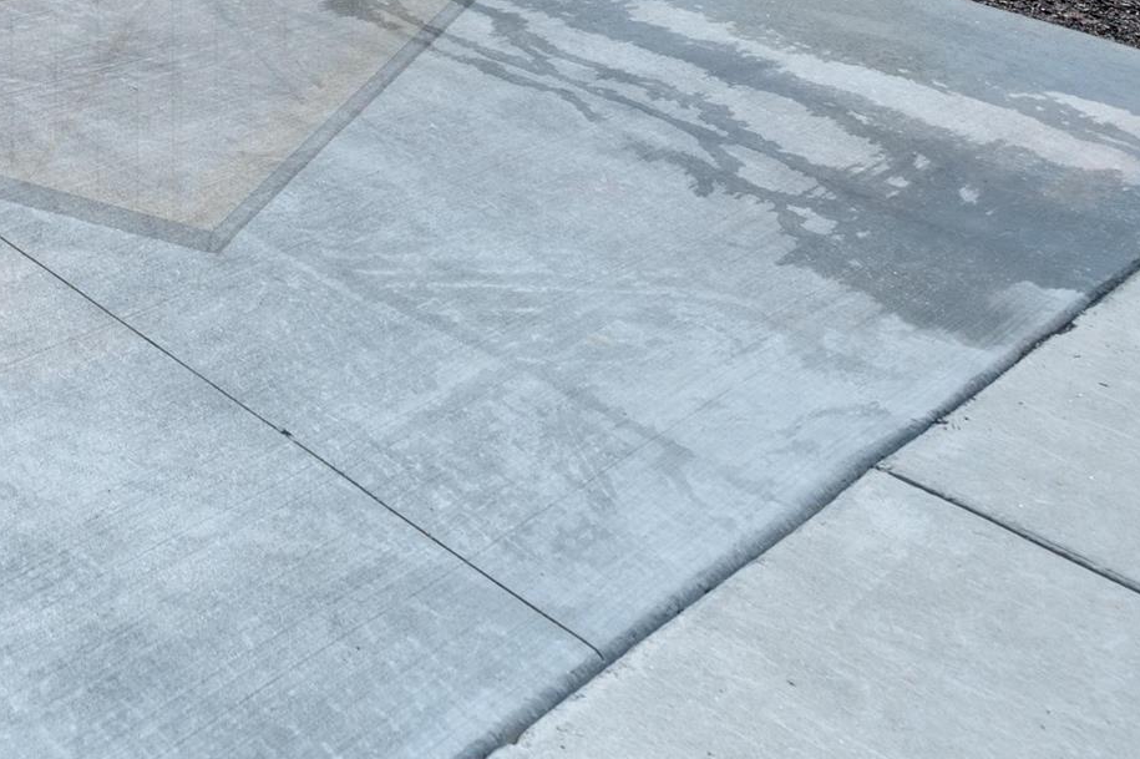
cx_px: -390
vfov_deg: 21.5
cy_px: -510
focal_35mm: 47
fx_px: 1487
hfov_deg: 31.1
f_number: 8
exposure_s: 1/1600
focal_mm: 14
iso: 400
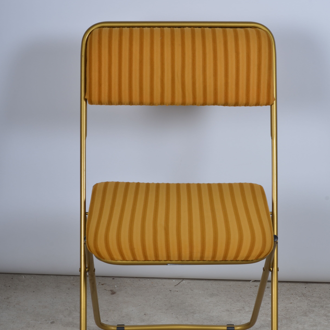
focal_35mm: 97
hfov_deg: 17.9
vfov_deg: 17.9
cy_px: 225
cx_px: 166
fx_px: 1046
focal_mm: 50
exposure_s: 1/160
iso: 100
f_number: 11
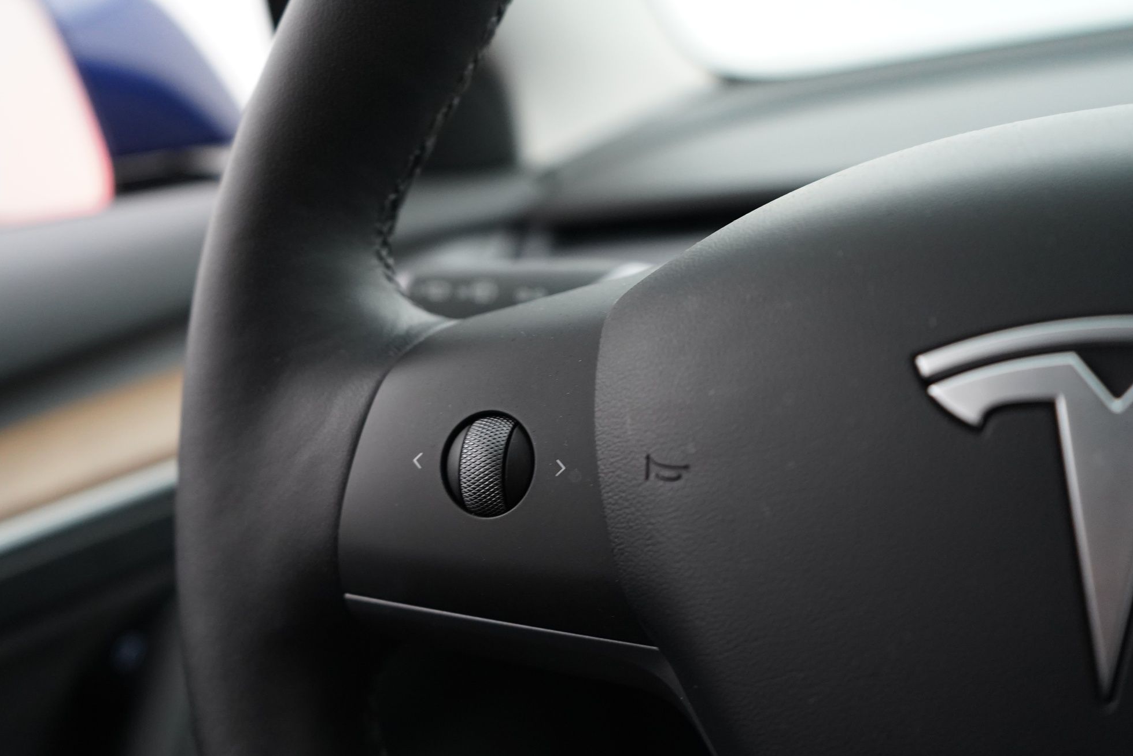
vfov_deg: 35.8
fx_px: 1165
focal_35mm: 37
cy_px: 473
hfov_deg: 51.8
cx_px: 510
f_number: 3.5
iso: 3200
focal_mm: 29
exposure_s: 1/60
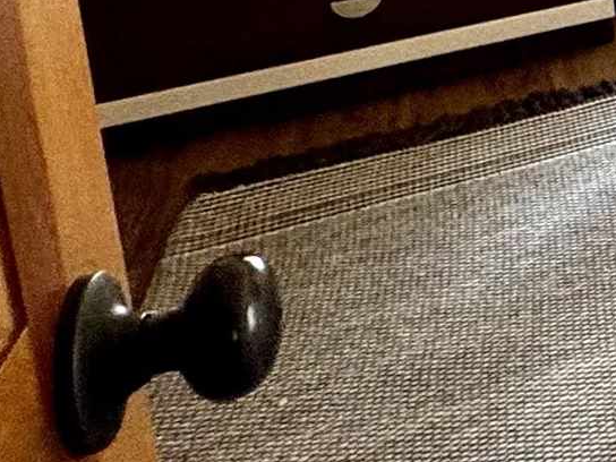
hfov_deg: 16.0
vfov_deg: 16.0
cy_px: -349
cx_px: 1374
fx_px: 1406
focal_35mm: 79
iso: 160
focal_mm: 2.22
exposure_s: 1/99
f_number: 2.2
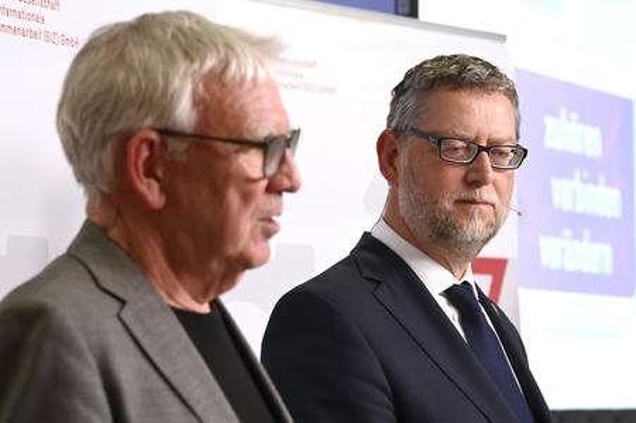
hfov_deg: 12.1
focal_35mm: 170
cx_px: 318
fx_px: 3001
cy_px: 212
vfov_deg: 8.1
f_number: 9
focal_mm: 170
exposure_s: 1/320
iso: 4000
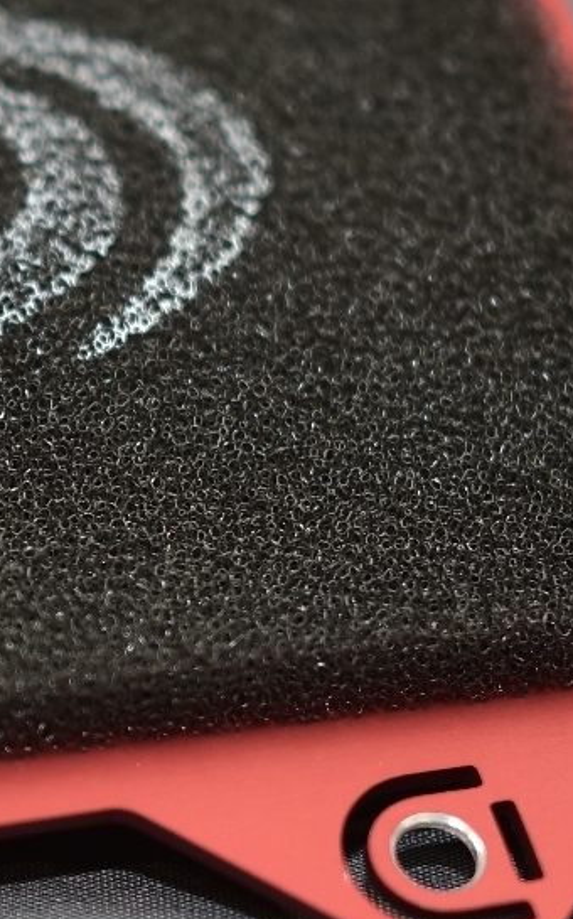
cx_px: -602
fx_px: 5854
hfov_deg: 5.5
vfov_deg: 9.0
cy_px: 300
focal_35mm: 234
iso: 200
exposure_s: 1/200
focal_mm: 50
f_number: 2
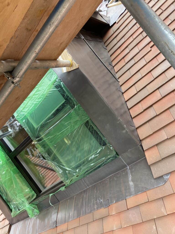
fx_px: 175
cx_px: 88
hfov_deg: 53.1
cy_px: 117
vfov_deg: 67.3
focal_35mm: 26
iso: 32
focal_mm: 4.25
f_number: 1.8
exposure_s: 1/122
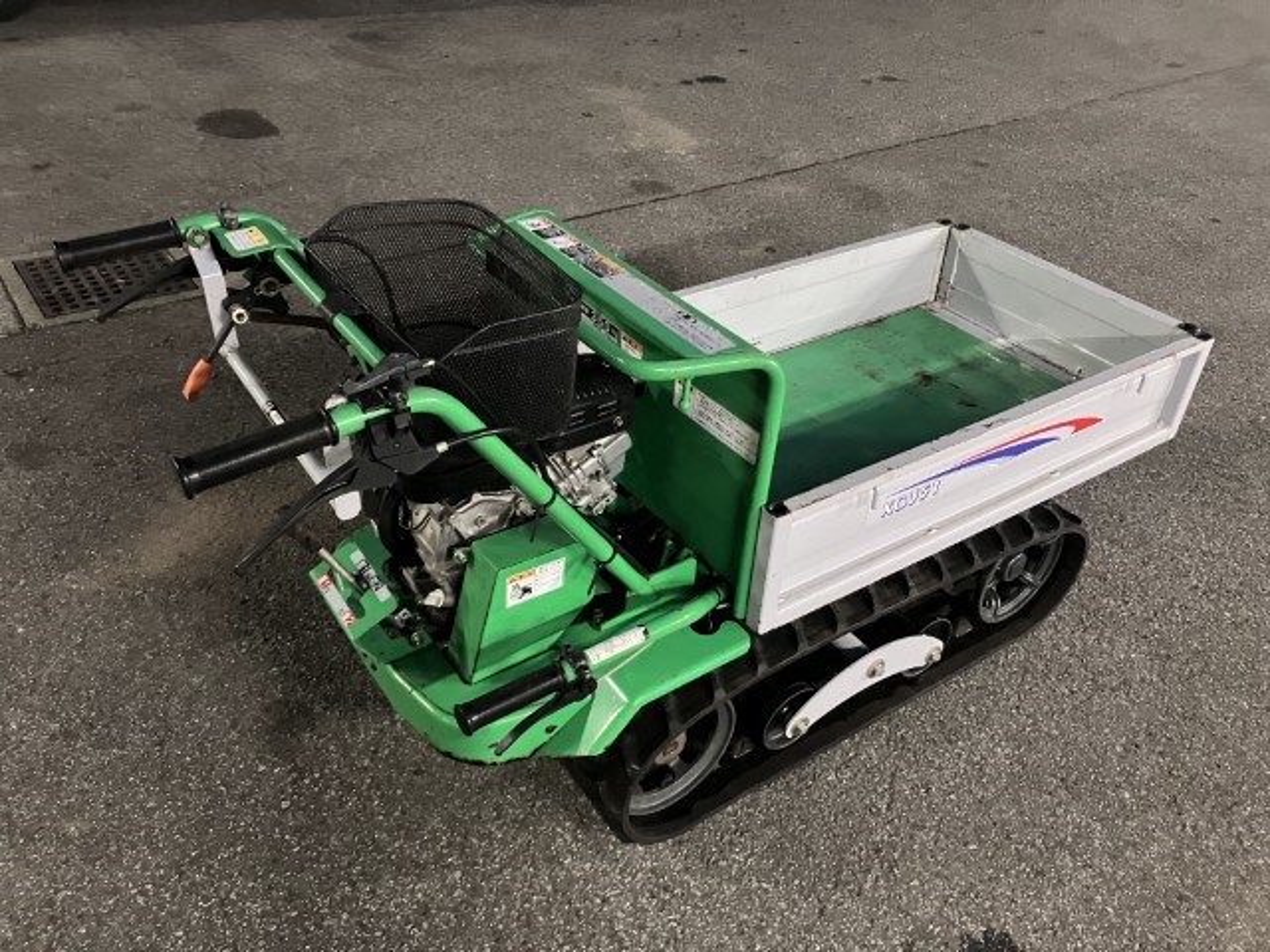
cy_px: 476
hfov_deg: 63.4
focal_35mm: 28
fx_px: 1027
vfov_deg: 49.7
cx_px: 635
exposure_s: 1/25
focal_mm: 3.99
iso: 640
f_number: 1.8
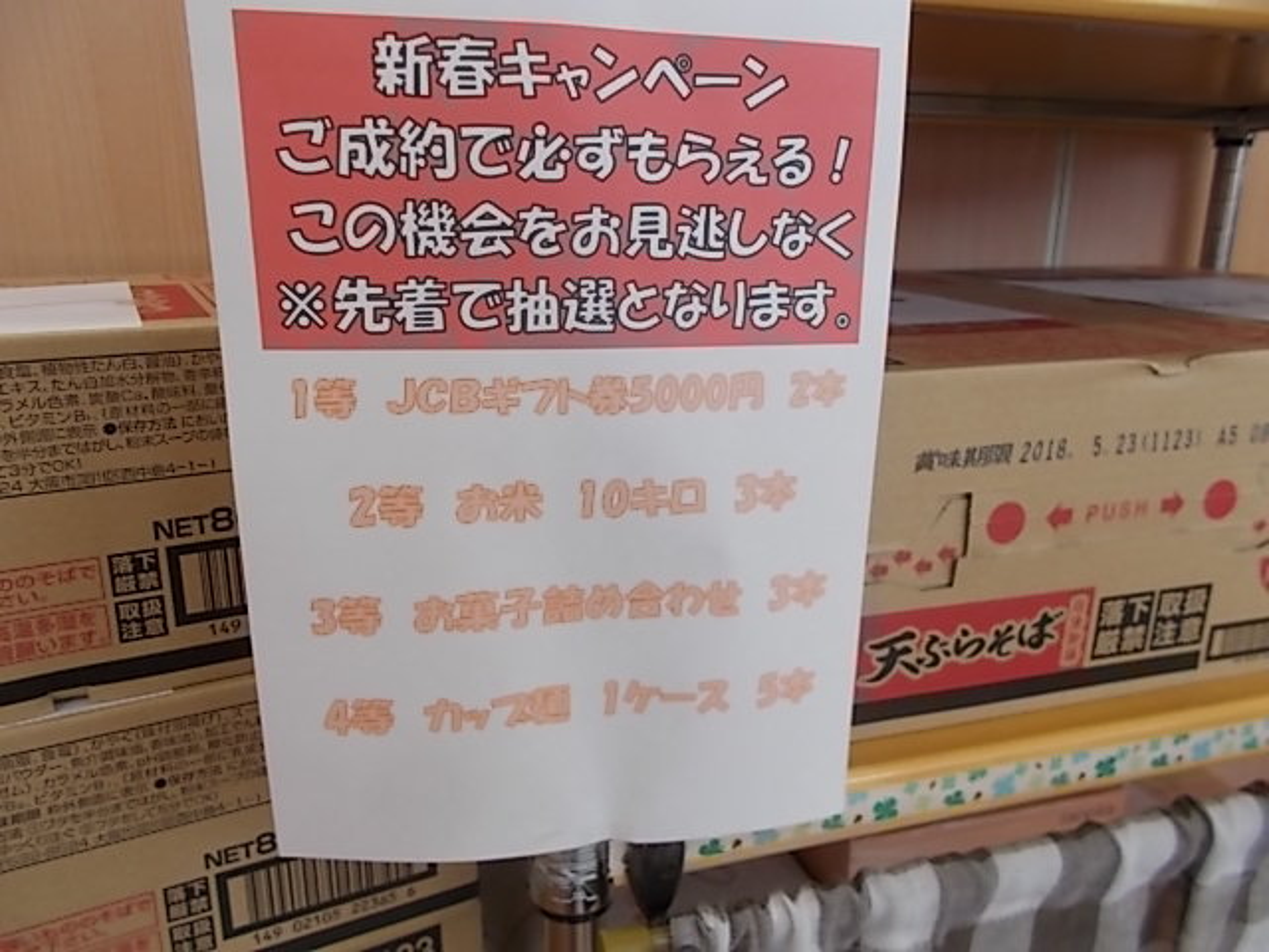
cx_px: 634
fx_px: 953
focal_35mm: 26
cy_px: 476
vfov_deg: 53.1
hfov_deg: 67.3
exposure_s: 1/80
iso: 80
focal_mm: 4.6
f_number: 3.2
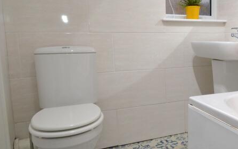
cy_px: 67
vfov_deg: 36.3
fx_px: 227
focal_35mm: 35
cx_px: 192
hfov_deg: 51.6
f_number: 3.5
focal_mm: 10
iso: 450
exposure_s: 1/60
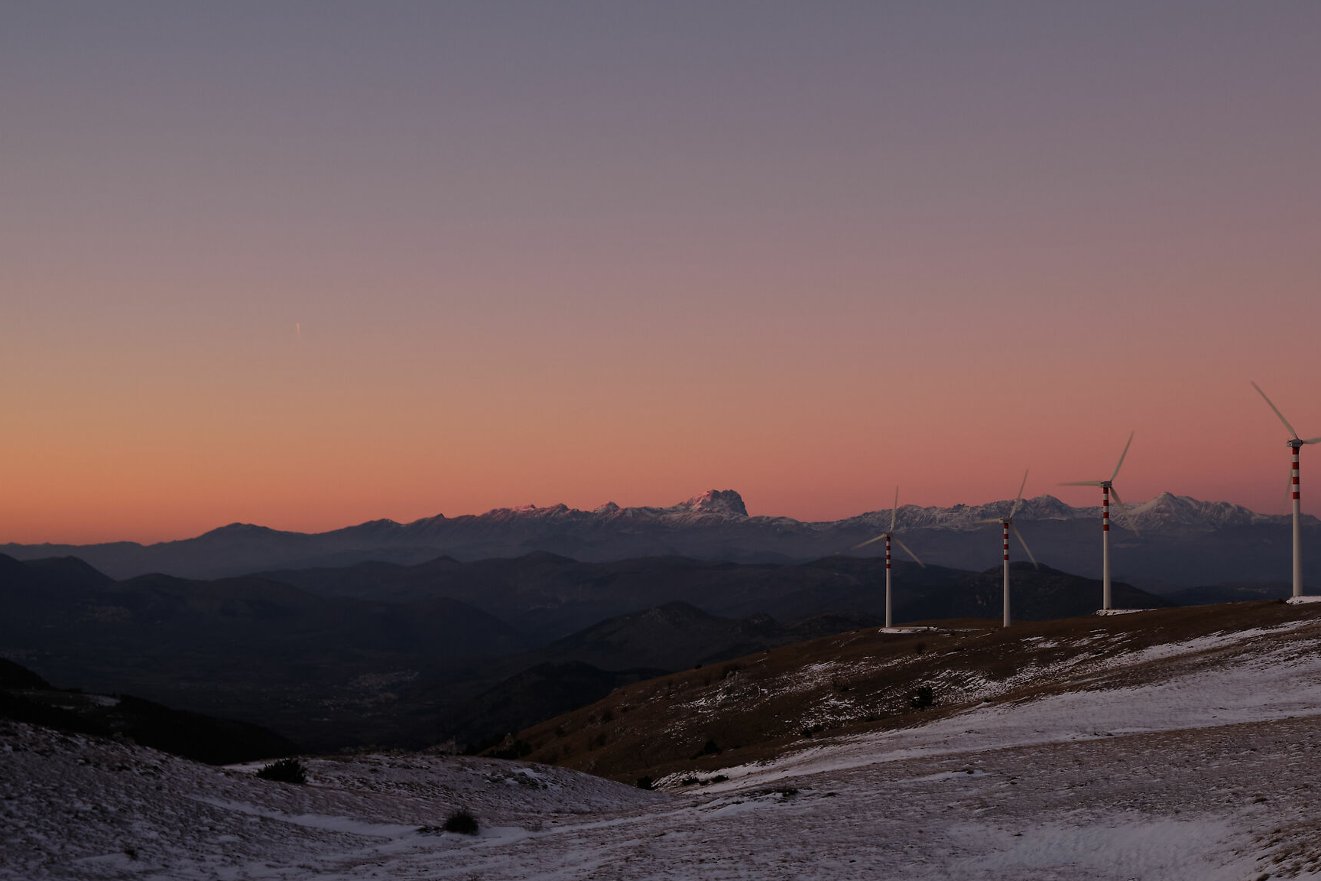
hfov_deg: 39.0
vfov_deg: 27.0
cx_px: 907
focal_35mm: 50
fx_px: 1835
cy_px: 389
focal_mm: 24.3
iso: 200
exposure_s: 1/40
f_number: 6.4
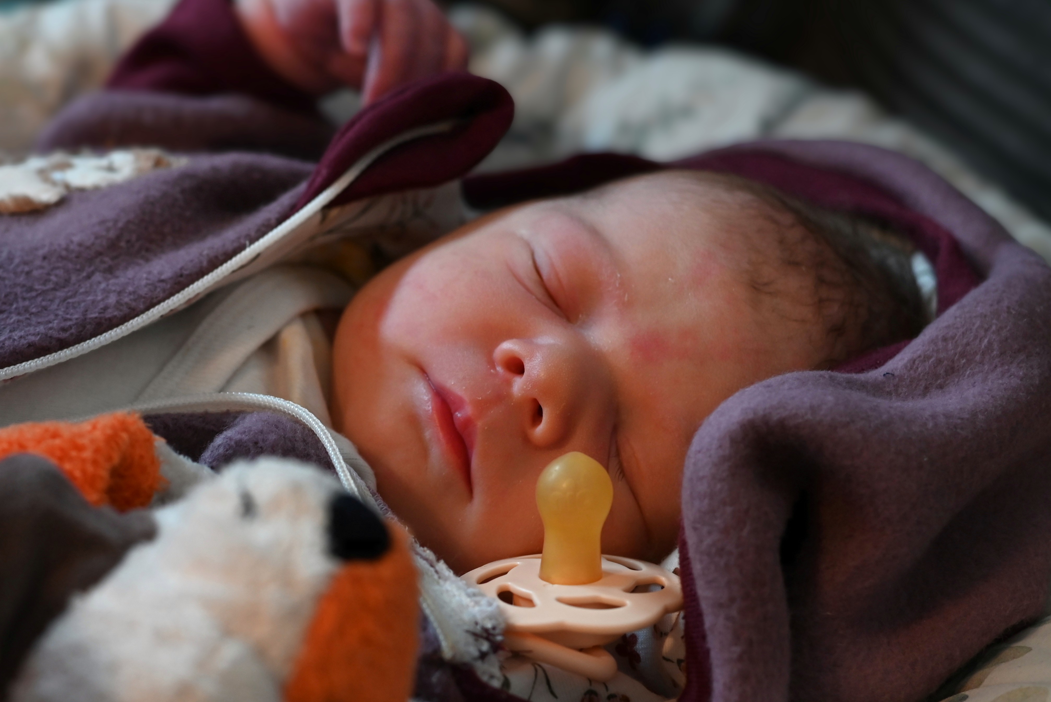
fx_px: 2190
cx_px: 326
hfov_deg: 26.8
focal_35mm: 75
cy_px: 493
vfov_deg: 18.1
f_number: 4.5
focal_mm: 50
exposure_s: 1/15
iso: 1000
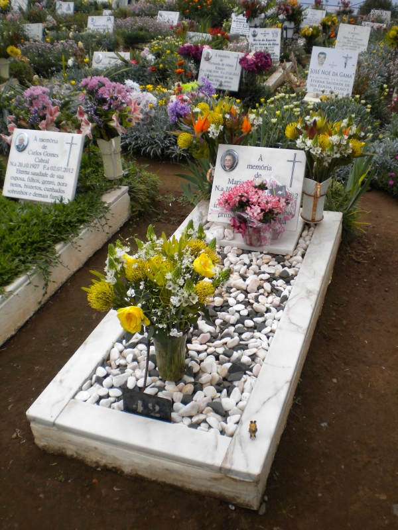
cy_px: 265
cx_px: 199
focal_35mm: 35
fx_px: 537
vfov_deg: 52.6
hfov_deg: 40.7
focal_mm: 6.3
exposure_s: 1/410
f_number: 4.6
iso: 80
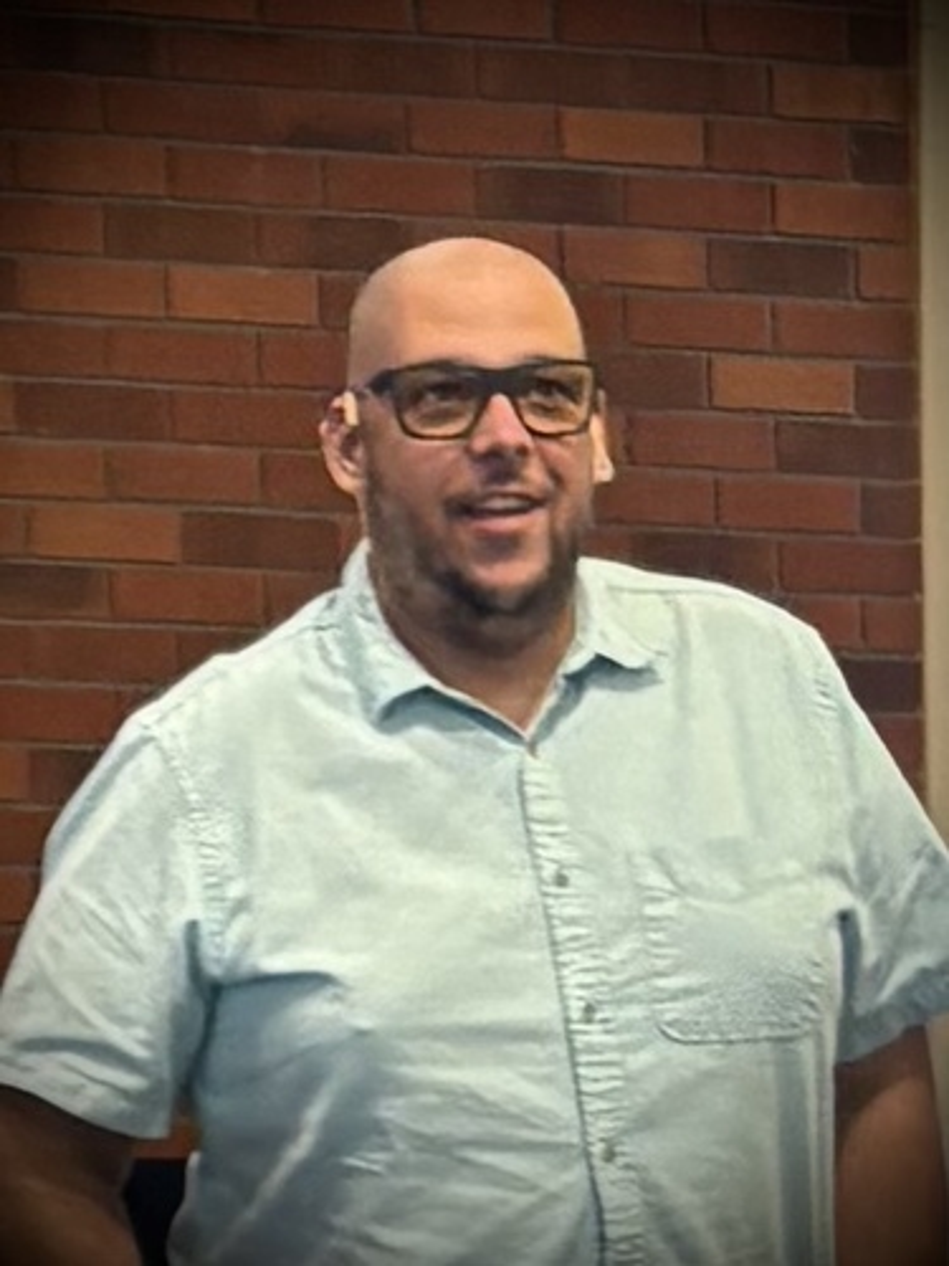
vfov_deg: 67.3
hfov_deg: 53.1
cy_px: 633
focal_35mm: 26
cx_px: 474
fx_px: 950
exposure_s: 1/60
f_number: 1.6
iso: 160
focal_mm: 5.96
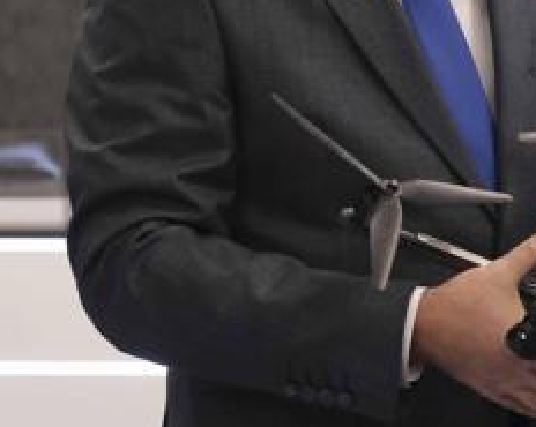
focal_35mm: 155
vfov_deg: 9.9
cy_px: 69
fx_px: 2456
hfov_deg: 12.3
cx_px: 566
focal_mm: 34.2
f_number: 3.6
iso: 3200
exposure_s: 1/320
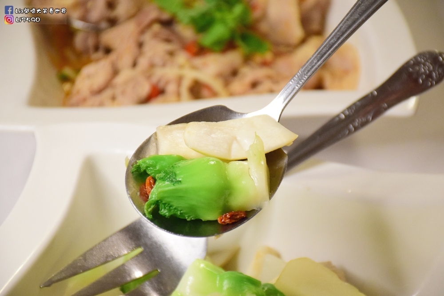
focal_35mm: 183
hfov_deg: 11.2
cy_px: 148
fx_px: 2257
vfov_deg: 7.5
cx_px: 222
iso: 4000
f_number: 5.6
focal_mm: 122
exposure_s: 1/80
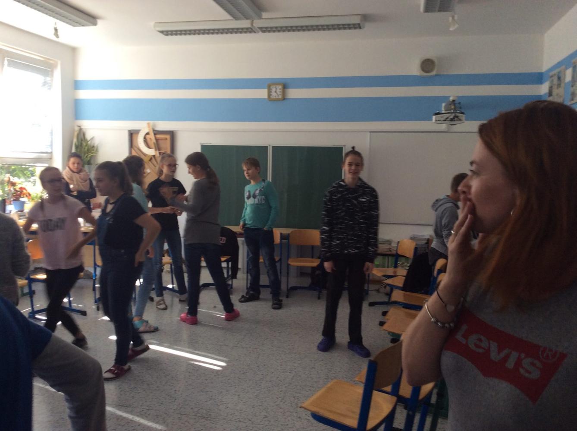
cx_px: 288
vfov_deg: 44.0
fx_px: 533
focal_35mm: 32
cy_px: 216
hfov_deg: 56.9
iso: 32
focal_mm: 3.3
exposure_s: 1/33
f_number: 2.4
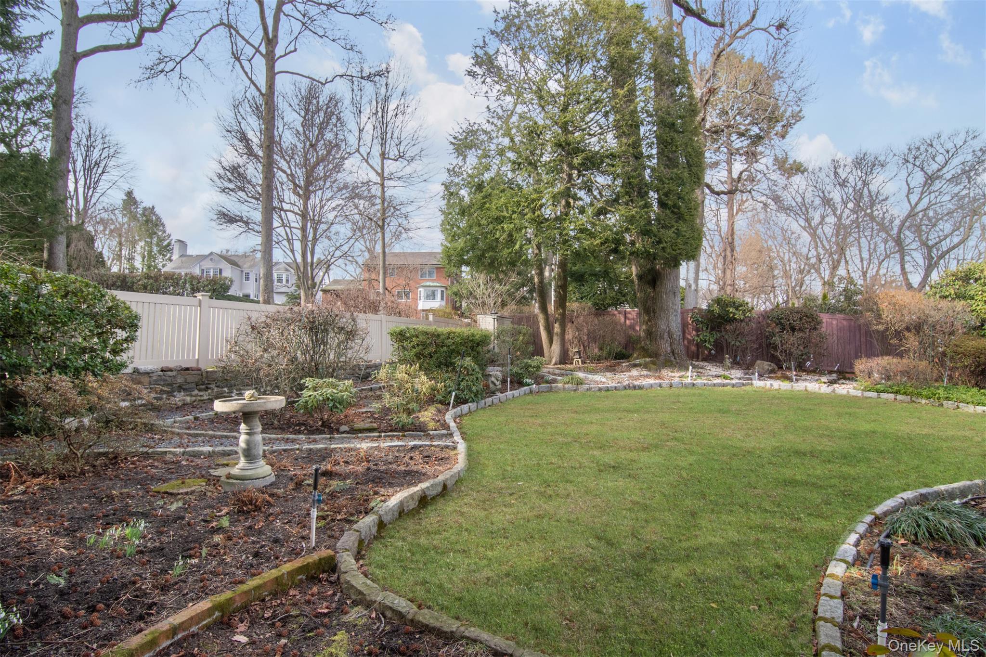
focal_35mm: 16
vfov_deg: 72.0
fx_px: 452
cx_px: 493
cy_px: 328
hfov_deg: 95.0
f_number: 11
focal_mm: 11
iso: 640
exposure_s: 1/160
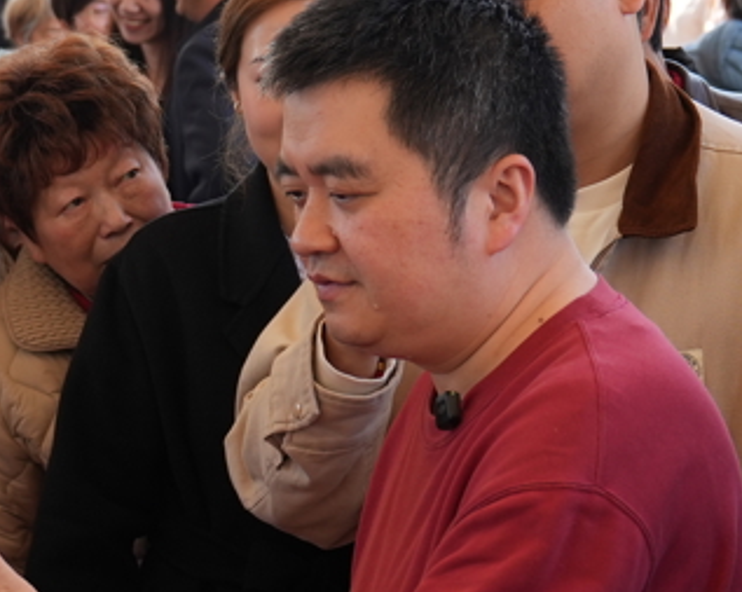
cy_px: 435
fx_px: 2633
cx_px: -5
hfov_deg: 15.7
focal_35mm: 120
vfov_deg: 12.8
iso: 200
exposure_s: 1/250
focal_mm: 30
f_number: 4
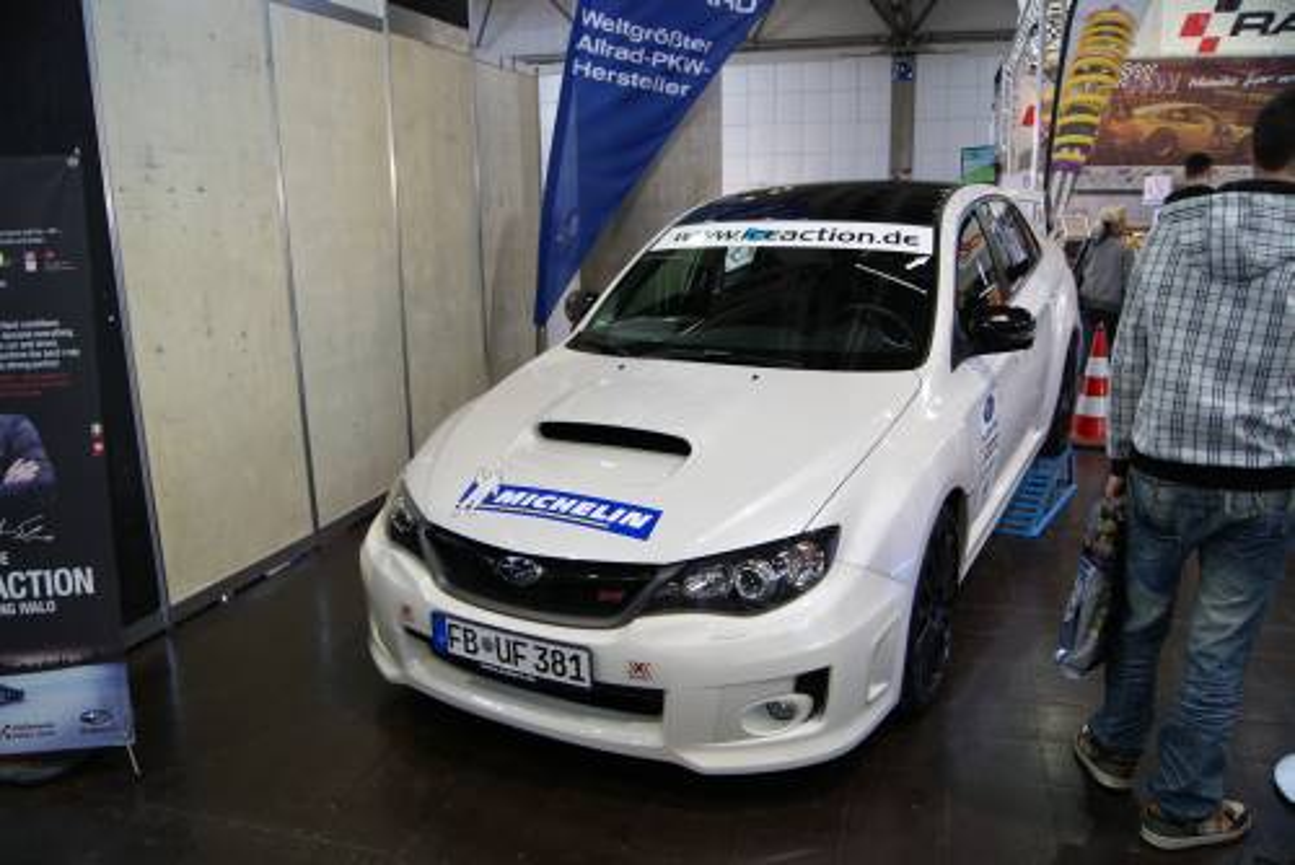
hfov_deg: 67.4
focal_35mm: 27
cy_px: 432
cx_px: 648
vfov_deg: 48.0
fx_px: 972
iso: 250
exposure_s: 1/30
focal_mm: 18
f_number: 3.5
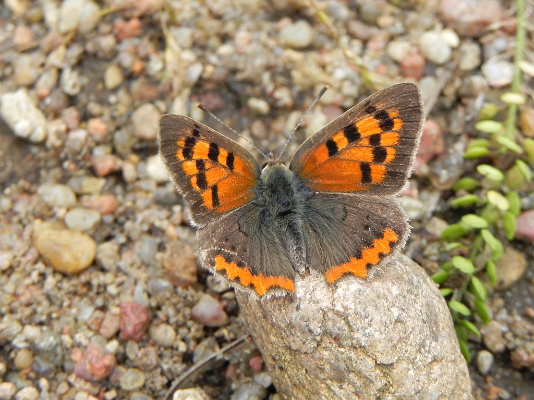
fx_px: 1620
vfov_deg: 14.1
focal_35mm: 105
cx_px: 267
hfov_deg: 18.7
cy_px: 200
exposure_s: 1/171
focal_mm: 18.8
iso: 160
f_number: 5
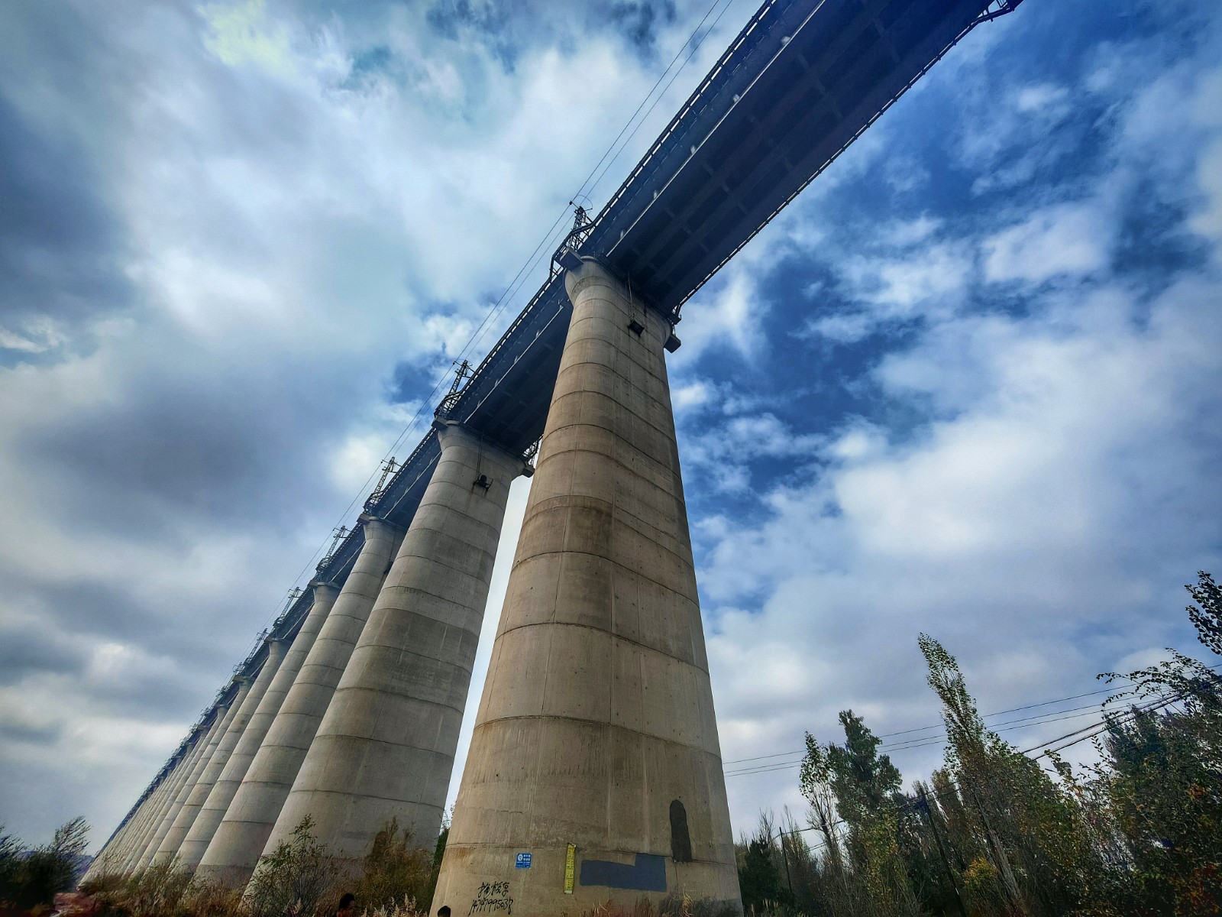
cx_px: 611
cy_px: 458
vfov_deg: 89.9
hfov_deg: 106.2
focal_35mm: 13
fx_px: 459
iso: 50
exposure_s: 1/1400
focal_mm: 1.82
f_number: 2
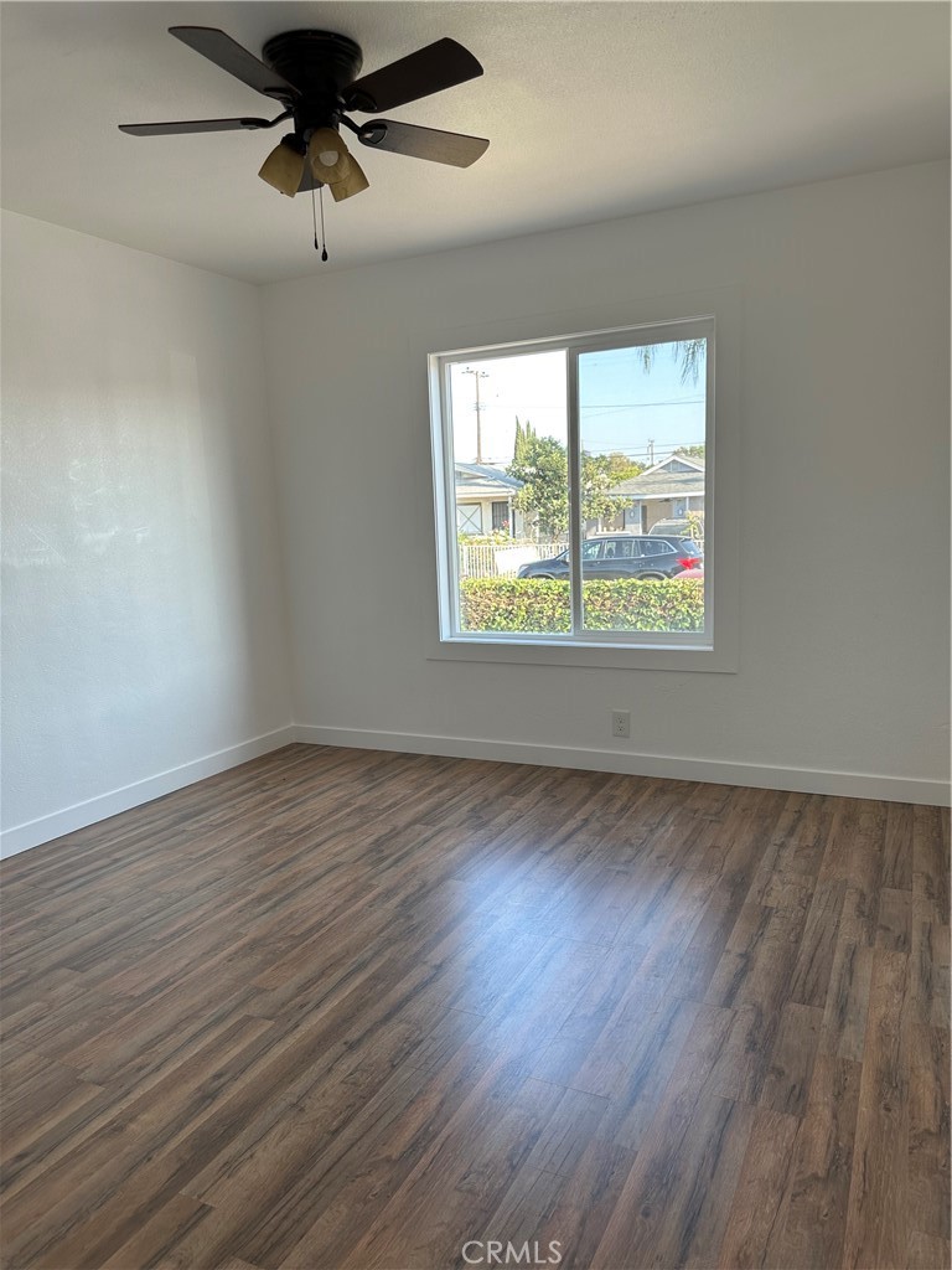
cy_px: 635
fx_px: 880
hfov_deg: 56.8
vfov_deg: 71.6
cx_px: 476
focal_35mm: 24
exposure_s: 1/214
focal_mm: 6.86
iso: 80
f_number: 1.78
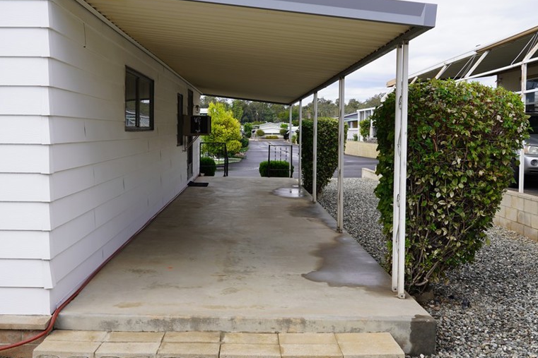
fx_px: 523
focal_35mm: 35
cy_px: 154
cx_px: 248
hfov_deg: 54.4
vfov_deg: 37.8
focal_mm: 26
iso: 100
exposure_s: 1/125
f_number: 8
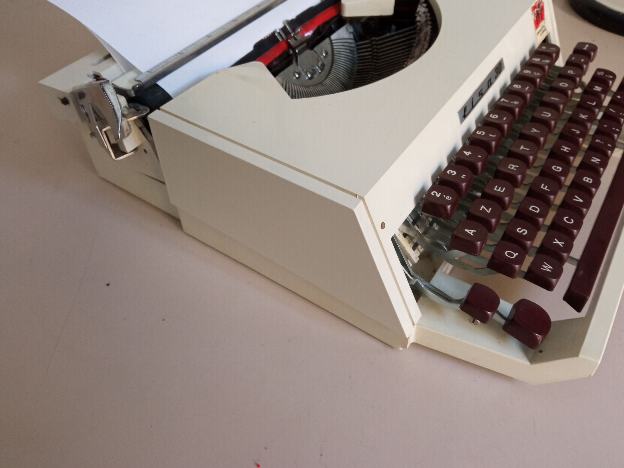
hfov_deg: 65.3
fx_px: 487
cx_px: 312
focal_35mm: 27
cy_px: 234
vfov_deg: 51.4
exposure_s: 1/33.3
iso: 189
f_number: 2.2
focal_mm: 3.79
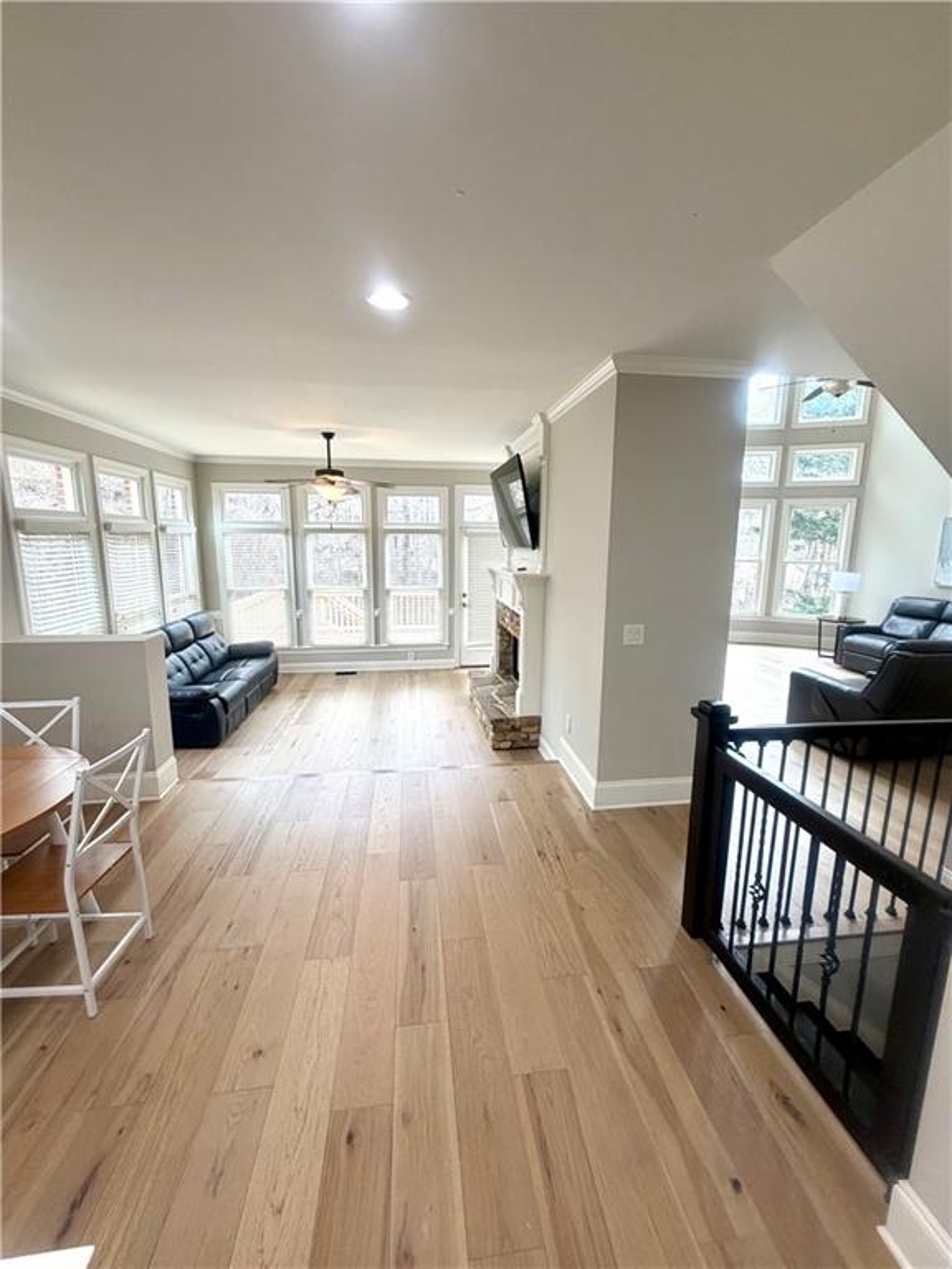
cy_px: 634
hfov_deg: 85.7
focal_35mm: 14
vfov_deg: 102.1
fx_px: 513
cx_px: 476
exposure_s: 1/120
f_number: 2.2
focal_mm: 2.22
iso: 125
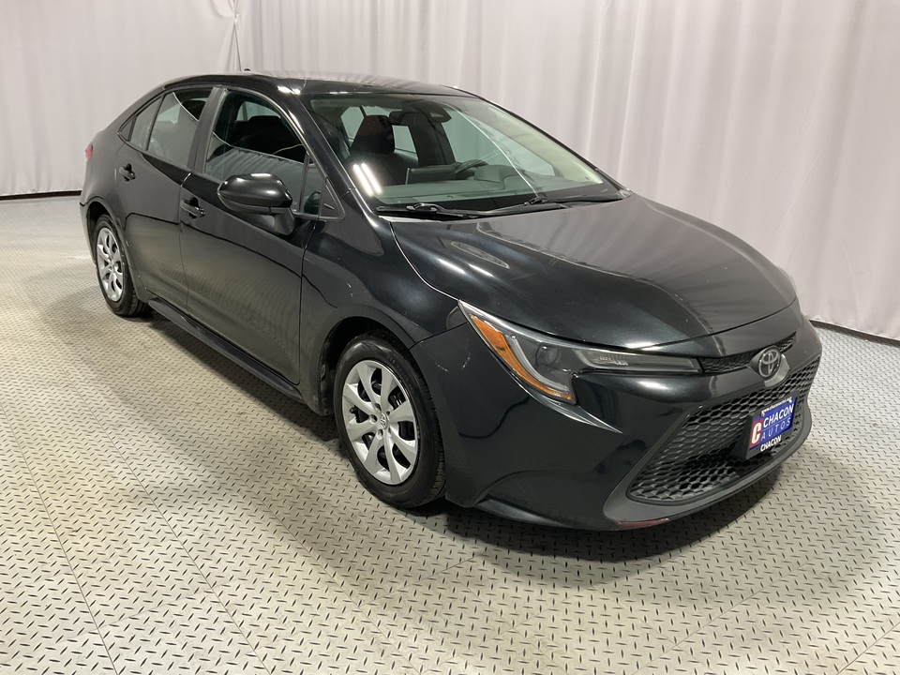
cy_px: 338
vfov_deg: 48.2
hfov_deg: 61.7
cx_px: 450
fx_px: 754
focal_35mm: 29
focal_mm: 3
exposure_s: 1/60
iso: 80
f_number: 1.8
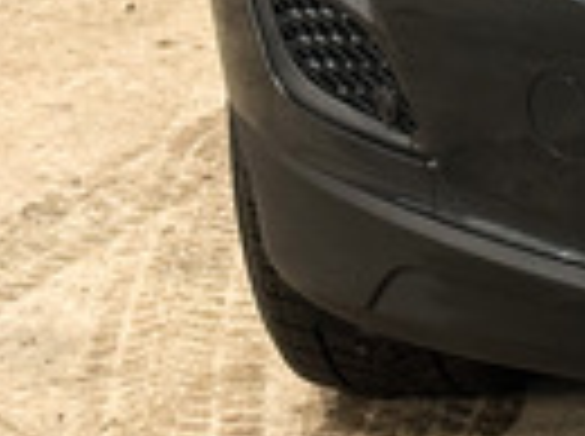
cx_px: 1264
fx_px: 3745
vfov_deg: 6.5
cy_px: -414
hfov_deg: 8.4
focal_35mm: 222
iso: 200
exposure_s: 1/35
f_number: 1.8
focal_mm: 6.86
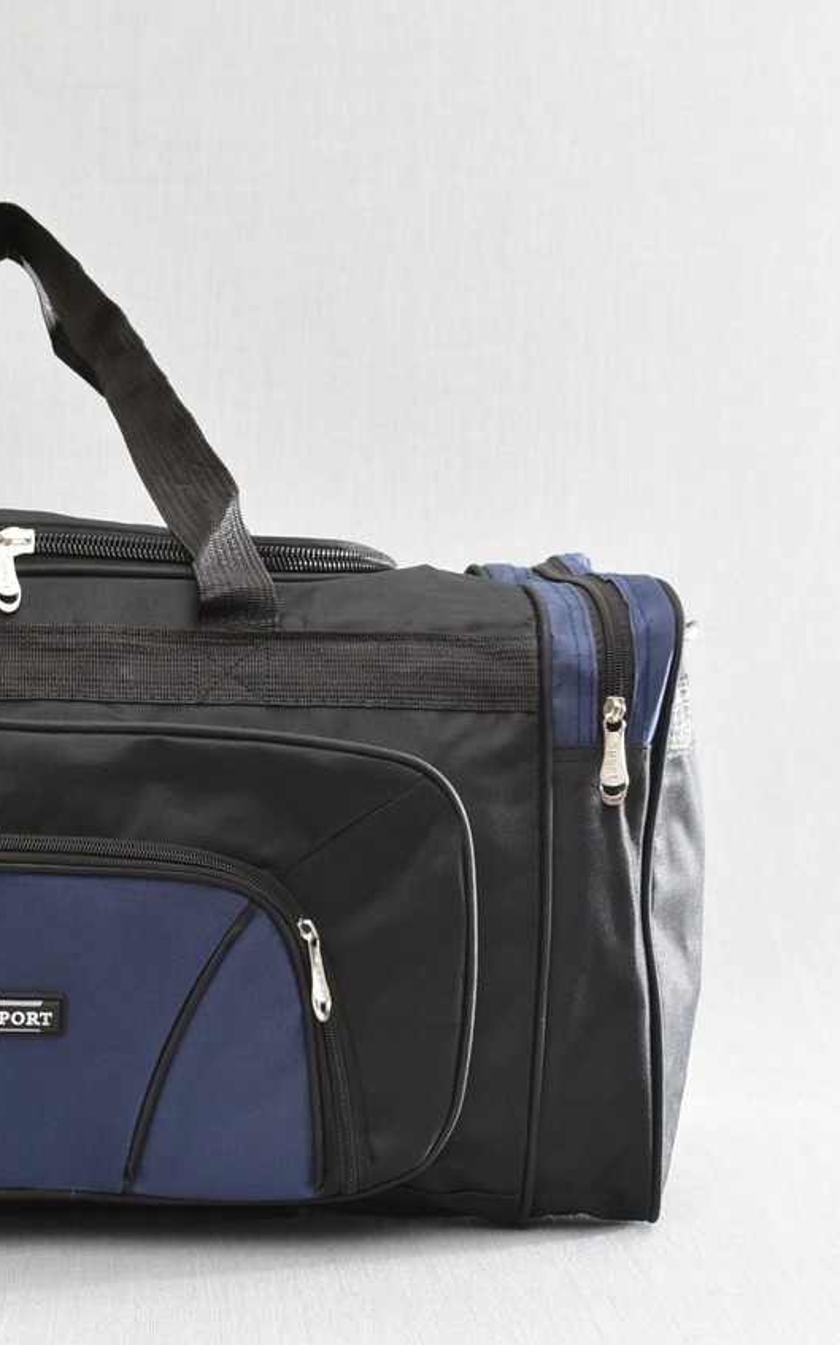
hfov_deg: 17.2
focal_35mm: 74
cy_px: 667
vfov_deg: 27.9
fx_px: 2712
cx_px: -6
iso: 100
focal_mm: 32
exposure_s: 1.6
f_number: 7.1
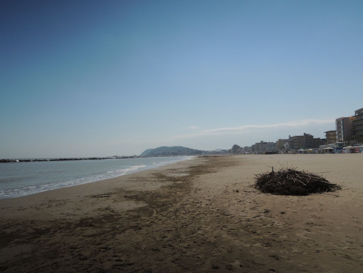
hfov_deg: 71.6
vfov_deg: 56.8
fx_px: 252
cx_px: 182
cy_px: 136
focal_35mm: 24
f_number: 5
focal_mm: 4.3
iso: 100
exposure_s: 1/2000
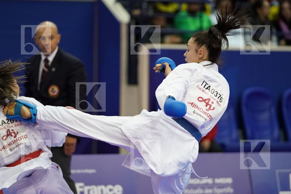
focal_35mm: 237
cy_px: 97
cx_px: 146
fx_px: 1916
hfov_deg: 8.7
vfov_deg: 5.8
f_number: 2.8
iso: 5000
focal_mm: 158
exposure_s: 1/1000
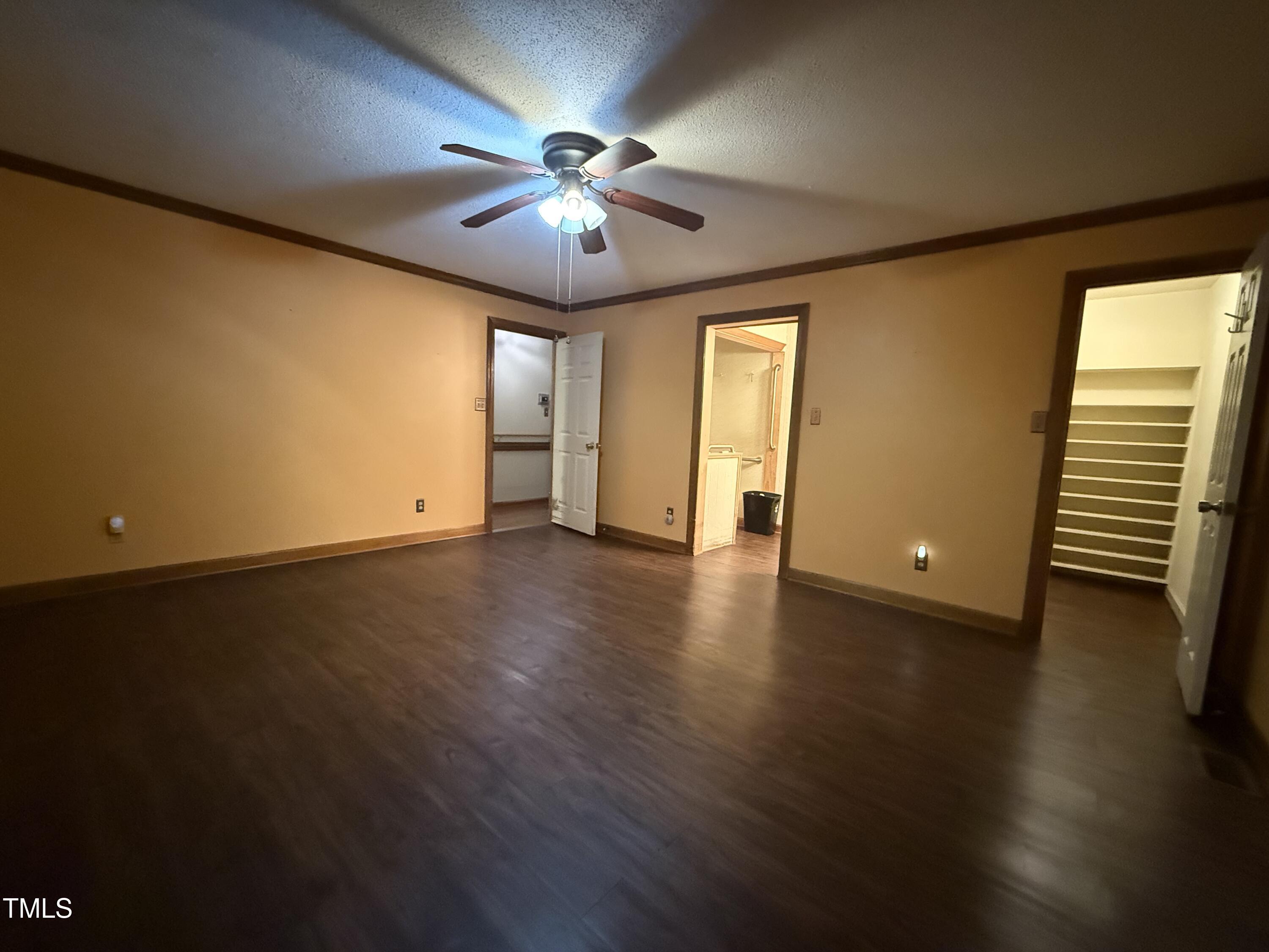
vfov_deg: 85.7
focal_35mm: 14
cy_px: 476
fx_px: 513
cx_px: 634
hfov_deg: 102.1
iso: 1250
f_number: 2.2
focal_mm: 2.22
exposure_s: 1/60
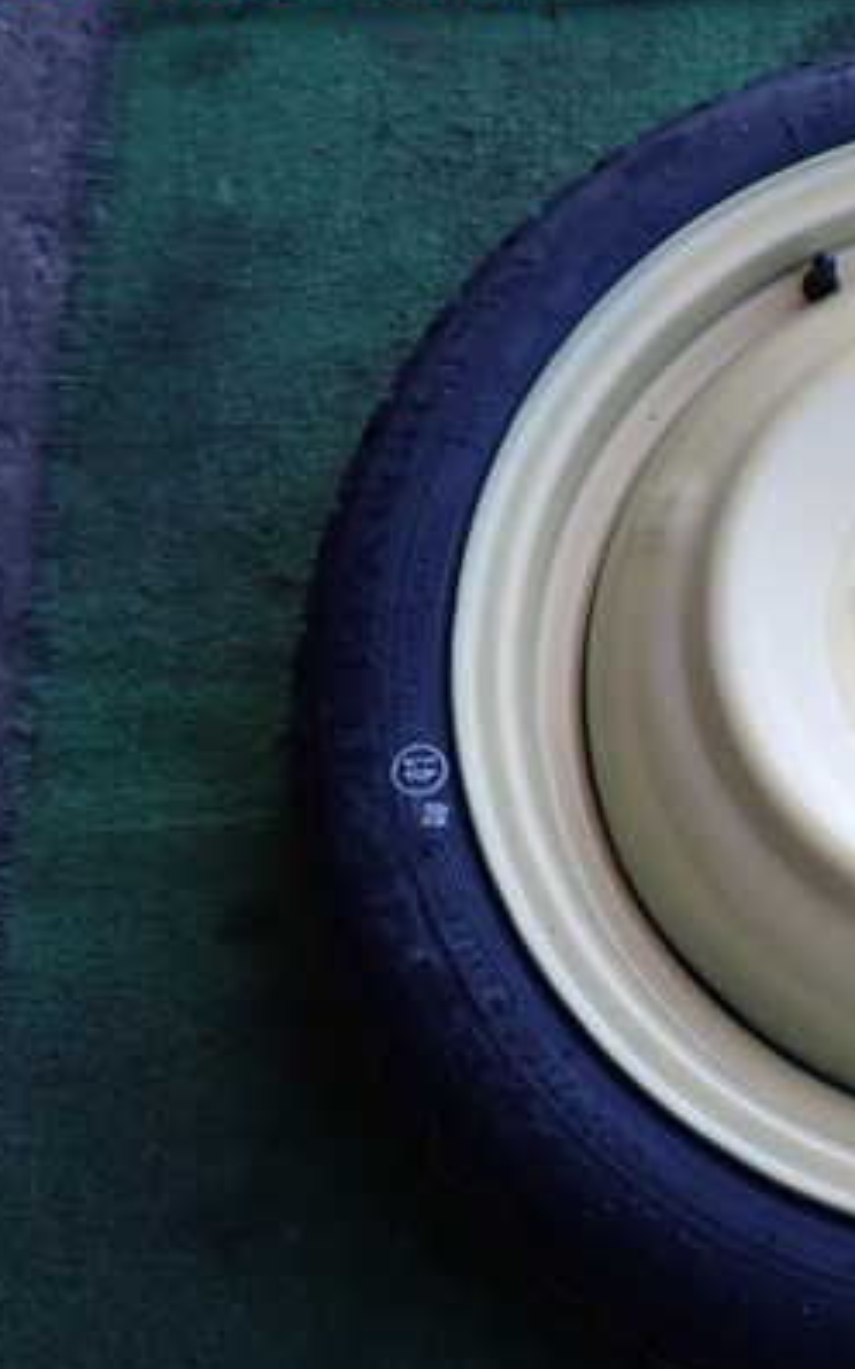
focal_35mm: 40
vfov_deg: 49.3
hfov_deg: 28.8
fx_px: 1492
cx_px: 955
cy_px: 700
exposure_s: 1/160
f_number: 2.8
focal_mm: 4.5
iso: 125
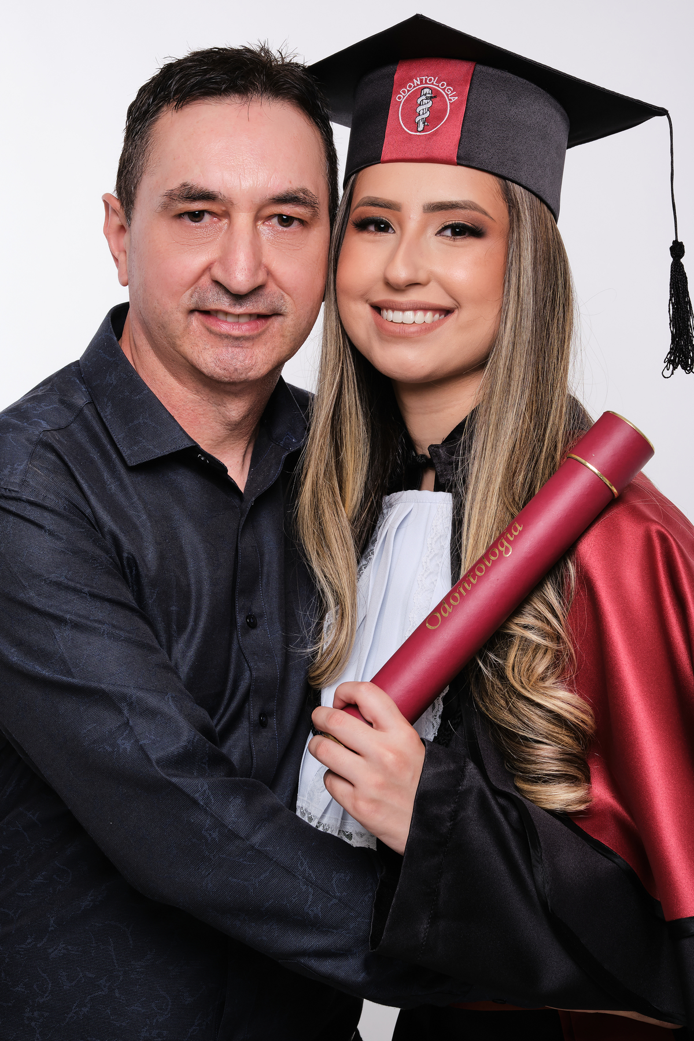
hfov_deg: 18.2
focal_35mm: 75
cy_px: 520
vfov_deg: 27.0
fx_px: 2169
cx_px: 347
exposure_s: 1/200
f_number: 10
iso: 160
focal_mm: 50
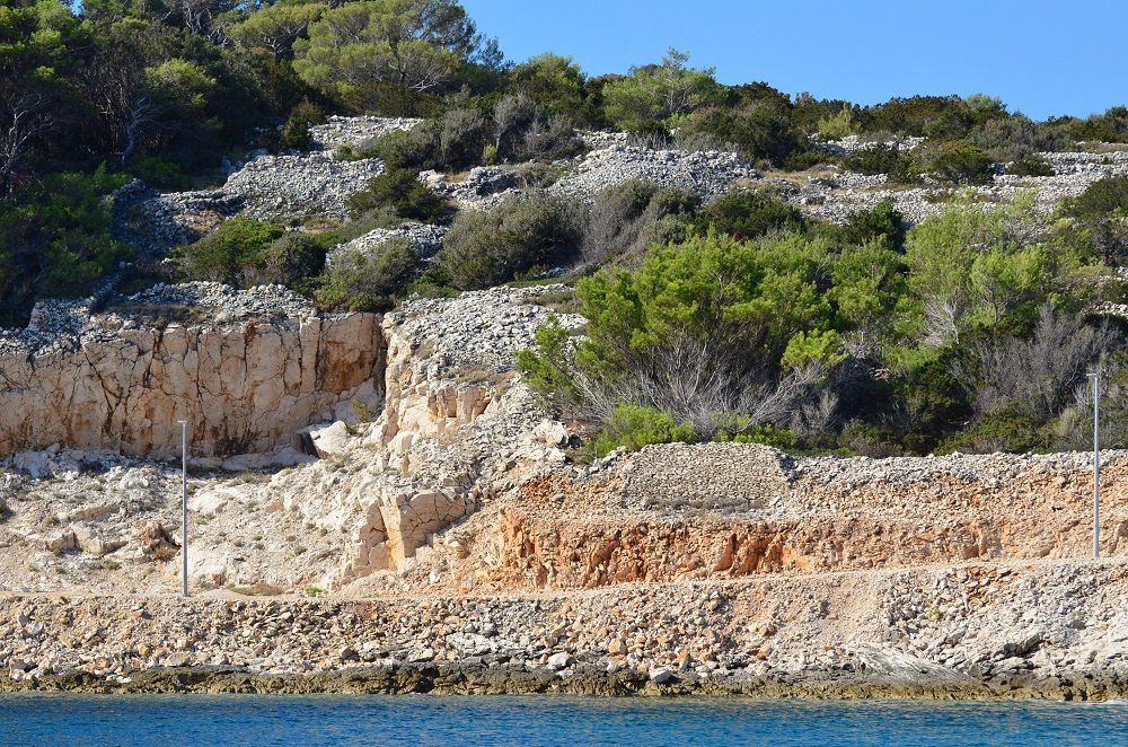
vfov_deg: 11.1
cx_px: 564
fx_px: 3845
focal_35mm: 123
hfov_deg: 16.7
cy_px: 374
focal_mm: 82
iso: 1250
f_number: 5.6
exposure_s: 1/8000
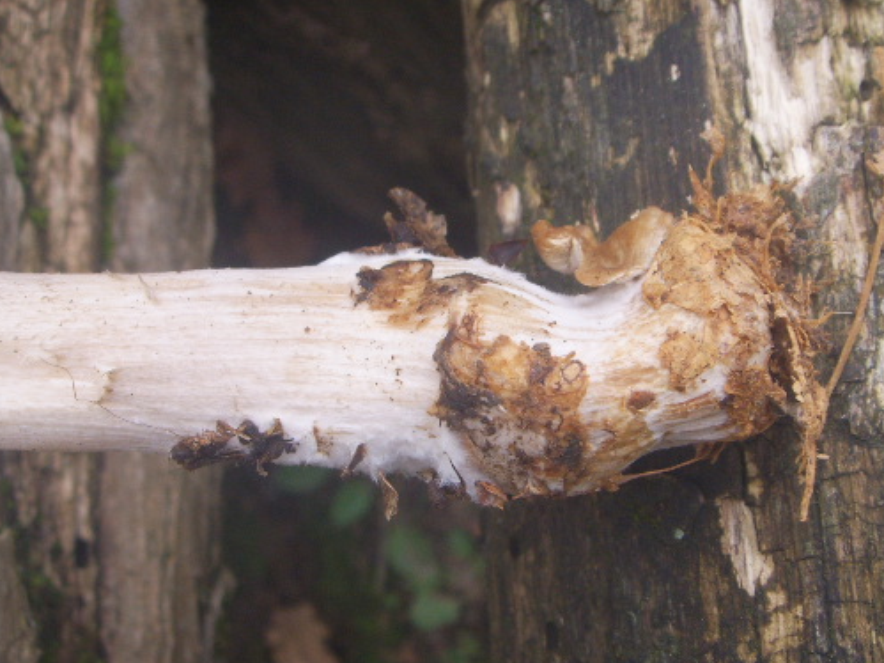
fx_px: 1277
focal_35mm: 50
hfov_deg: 38.1
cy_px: 355
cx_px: 498
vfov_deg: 29.1
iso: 100
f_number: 3.5
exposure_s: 1/60
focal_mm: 6.6
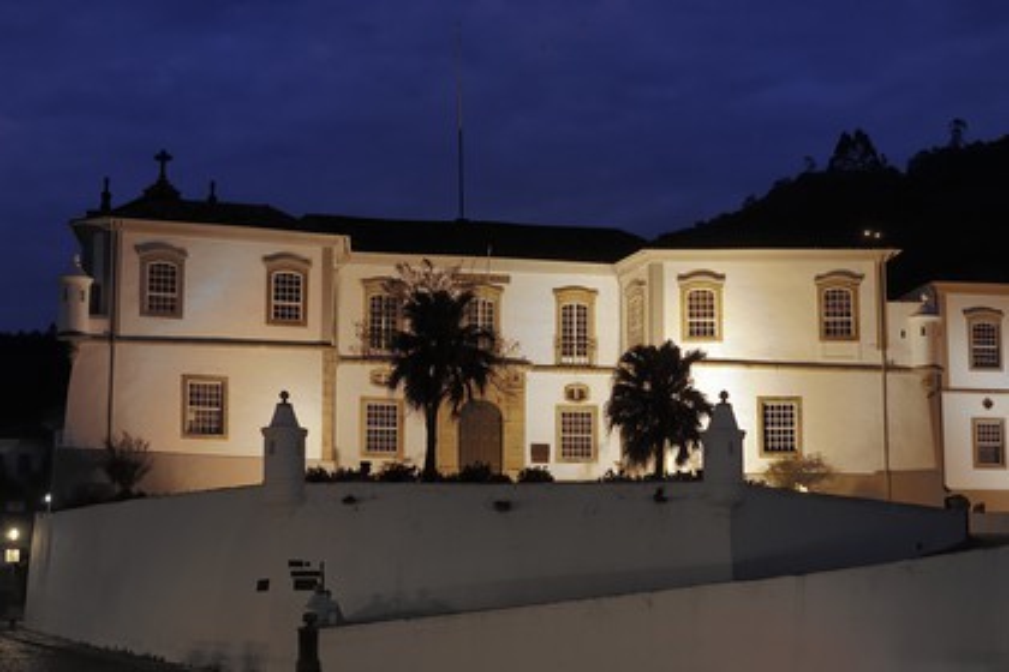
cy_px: 336
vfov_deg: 18.9
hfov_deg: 28.1
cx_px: 504
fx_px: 2018
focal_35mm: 72
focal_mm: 48
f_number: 6.3
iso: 100
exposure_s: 1
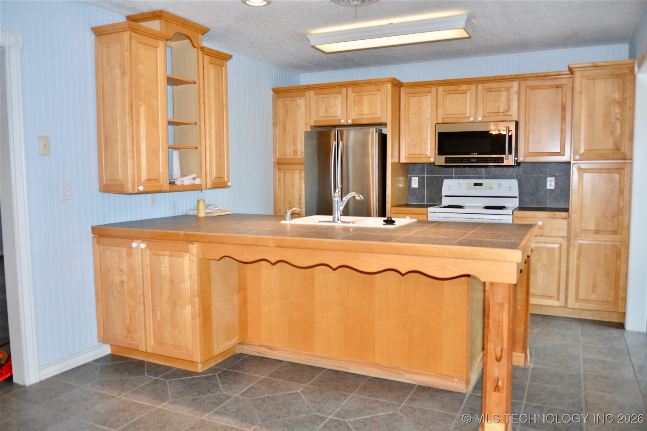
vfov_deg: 46.4
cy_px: 216
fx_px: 503
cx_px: 324
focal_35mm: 28
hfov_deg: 65.5
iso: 320
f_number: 4
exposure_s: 1/60
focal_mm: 28
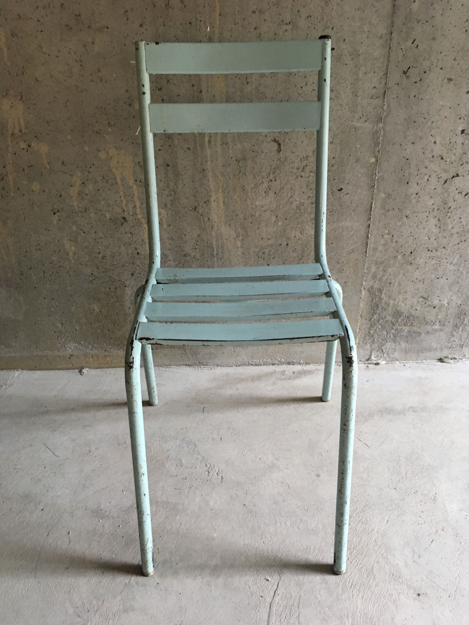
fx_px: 524
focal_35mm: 29
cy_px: 312
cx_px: 234
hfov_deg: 48.2
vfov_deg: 61.7
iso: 160
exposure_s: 1/33
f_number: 2.2
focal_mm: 4.15
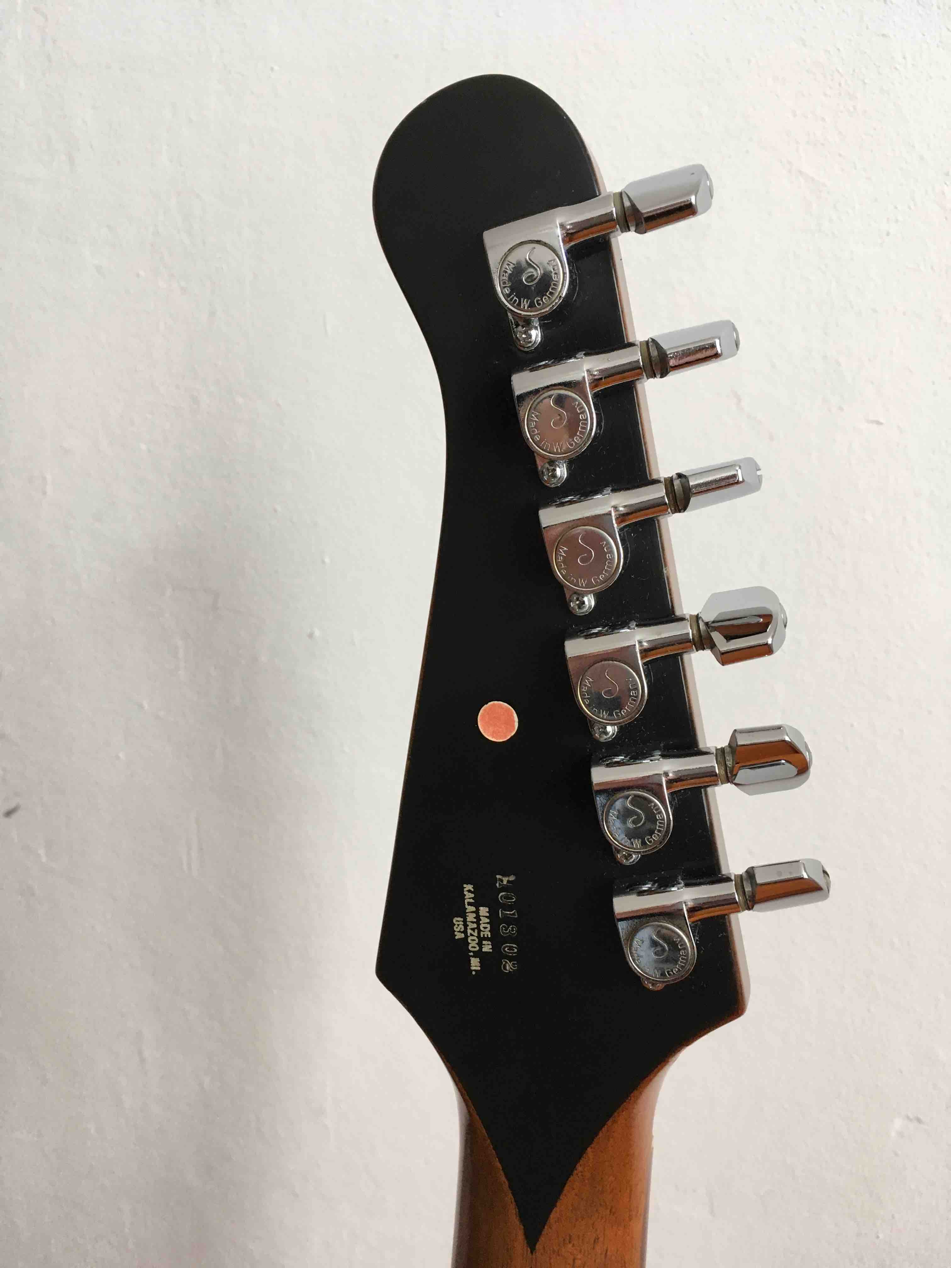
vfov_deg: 61.7
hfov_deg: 48.2
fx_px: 1062
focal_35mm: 29
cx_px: 476
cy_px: 634
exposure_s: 1/33
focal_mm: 4.15
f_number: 2.2
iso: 64
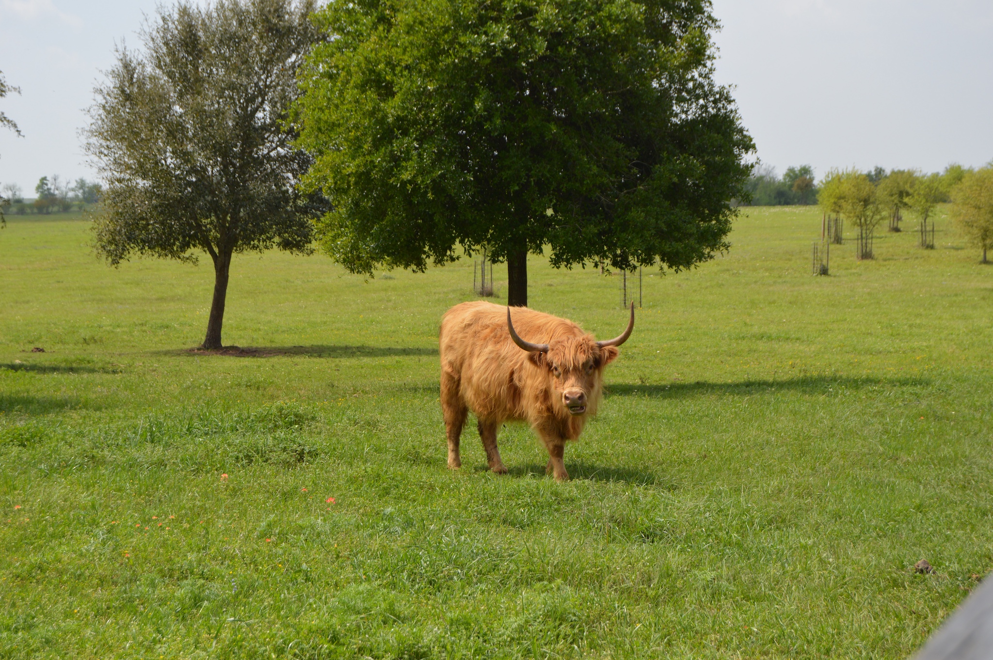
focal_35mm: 75
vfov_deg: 18.2
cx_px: 496
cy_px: 330
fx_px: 2067
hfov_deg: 27.0
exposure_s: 1/250
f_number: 8
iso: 100
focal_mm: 50
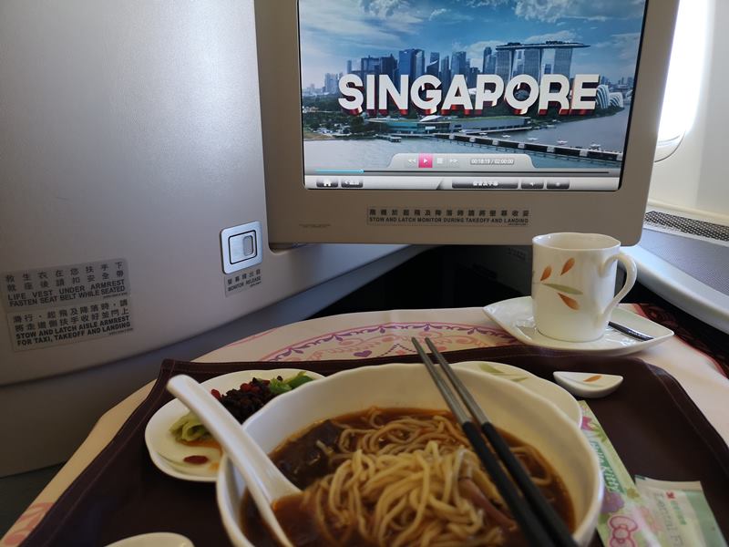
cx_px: 364
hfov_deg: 65.3
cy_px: 274
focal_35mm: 27
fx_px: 569
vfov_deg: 51.4
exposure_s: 1/60
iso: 100
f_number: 1.8
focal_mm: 3.95
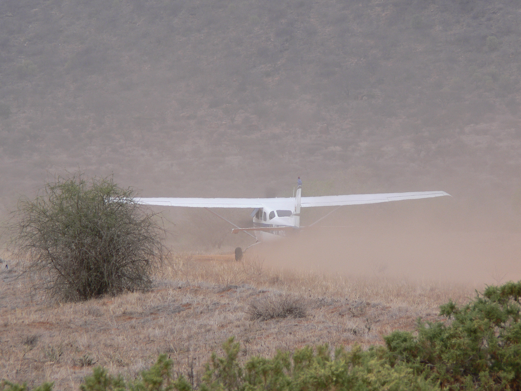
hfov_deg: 3.7
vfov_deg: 2.8
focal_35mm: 535
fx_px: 8052
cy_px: 196
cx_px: 260
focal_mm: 88.8
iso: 80
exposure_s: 1/320
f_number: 5.6
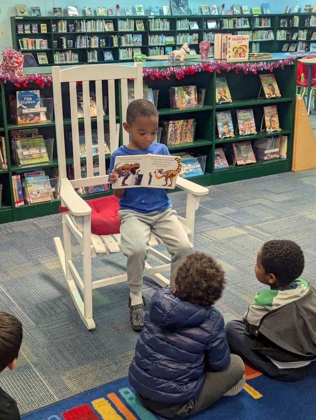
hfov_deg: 30.3
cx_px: 158
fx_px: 583
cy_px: 210
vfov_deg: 39.6
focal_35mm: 48
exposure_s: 1/45.3
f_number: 1.85
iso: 220
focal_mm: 6.81
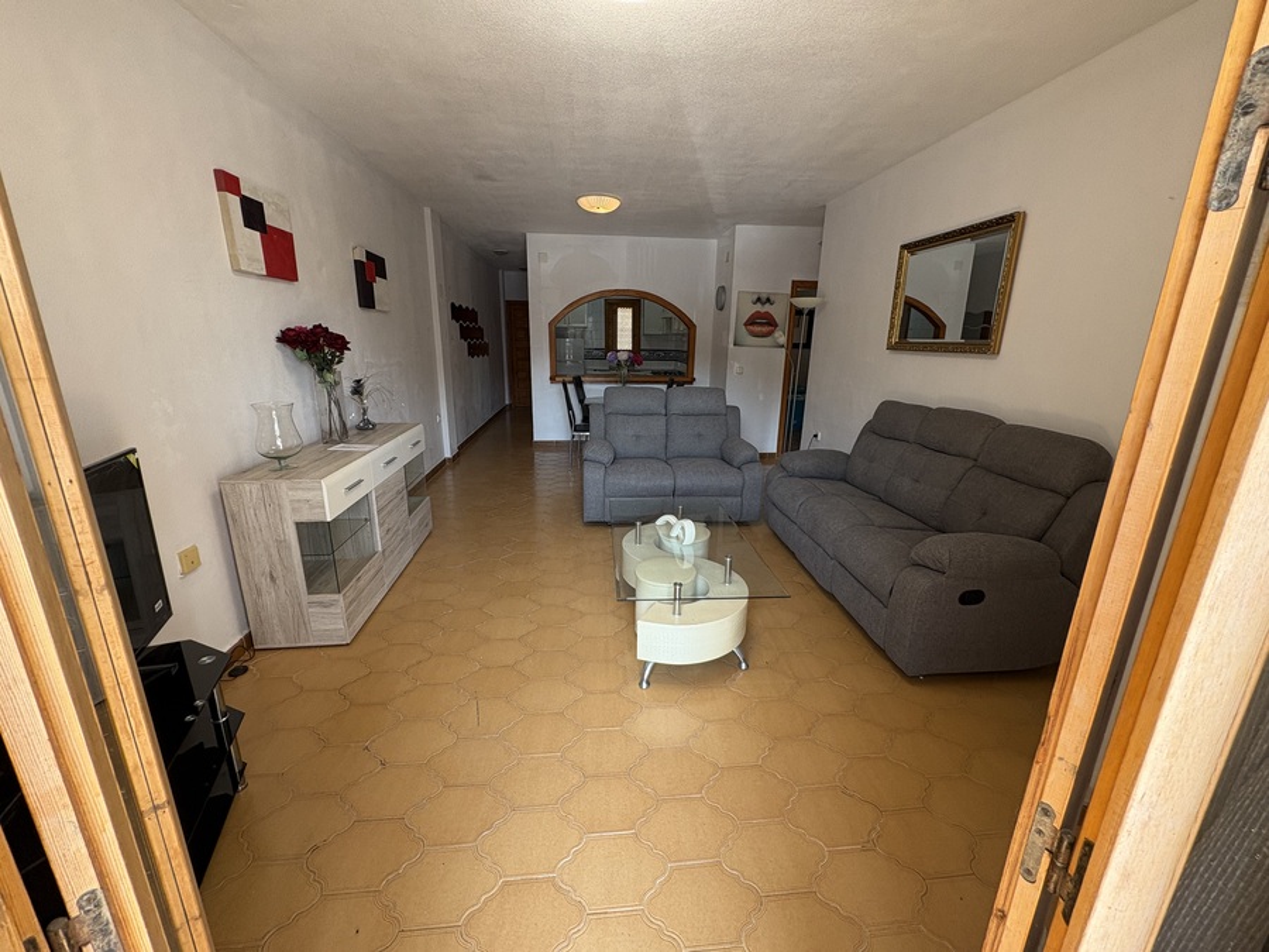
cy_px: 476
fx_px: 513
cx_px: 634
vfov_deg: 85.7
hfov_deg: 102.1
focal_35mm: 14
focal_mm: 2.22
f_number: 2.2
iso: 125
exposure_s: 1/99
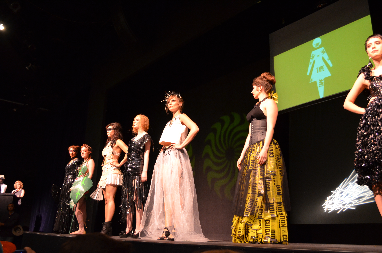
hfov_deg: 53.2
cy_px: 126
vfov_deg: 36.7
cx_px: 191
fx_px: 381
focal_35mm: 36
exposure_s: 1/30
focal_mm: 24
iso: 1400
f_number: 4
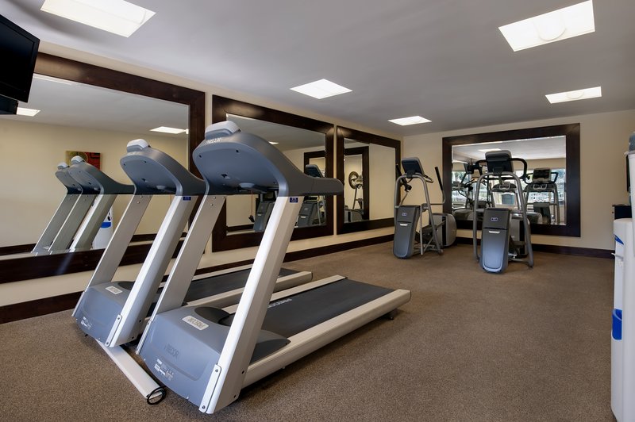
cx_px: 318
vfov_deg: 67.3
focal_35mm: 18
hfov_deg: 90.0
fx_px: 317
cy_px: 211
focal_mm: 18
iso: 200
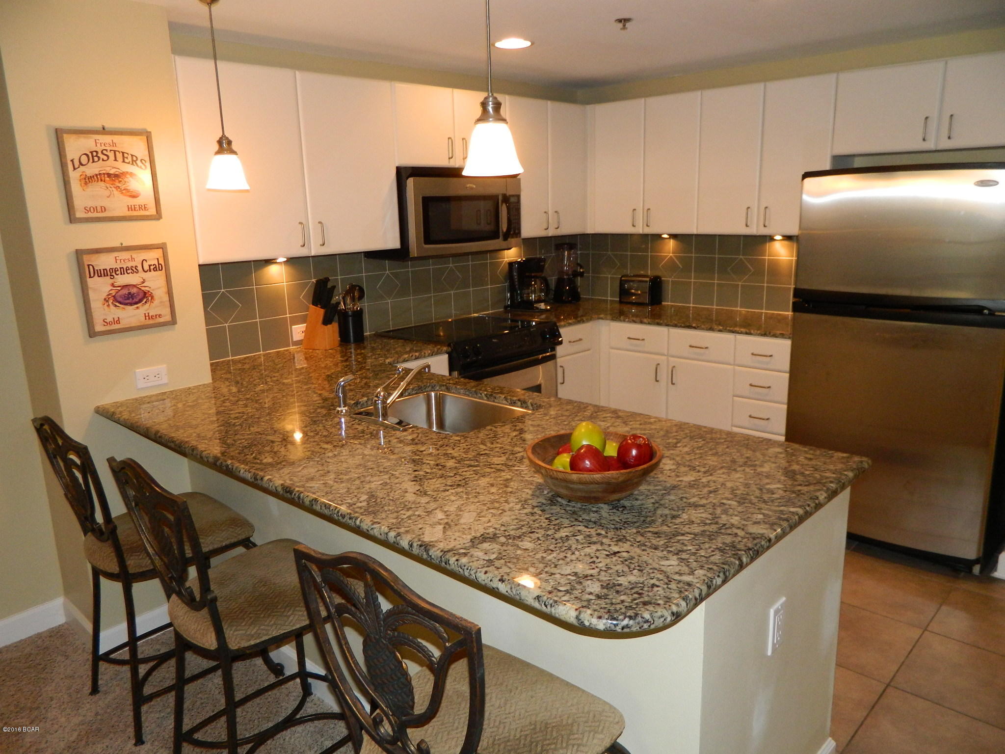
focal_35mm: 25
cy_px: 377
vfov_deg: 54.9
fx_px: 726
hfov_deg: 69.4
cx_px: 502
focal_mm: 4.5
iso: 200
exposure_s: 1/30
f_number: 3.1
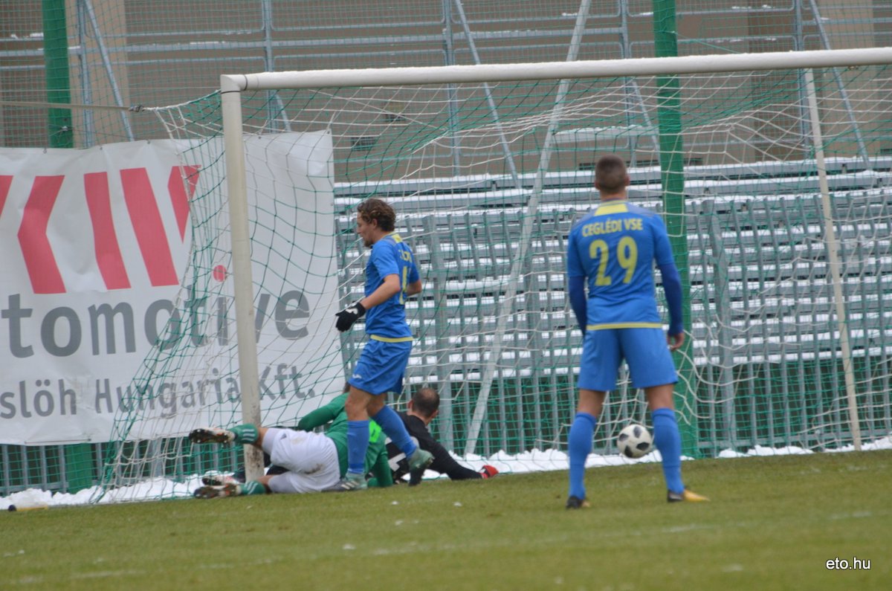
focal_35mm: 450
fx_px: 11128
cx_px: 446
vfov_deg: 3.0
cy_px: 296
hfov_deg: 4.6
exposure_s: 1/640
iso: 500
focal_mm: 300
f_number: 5.6
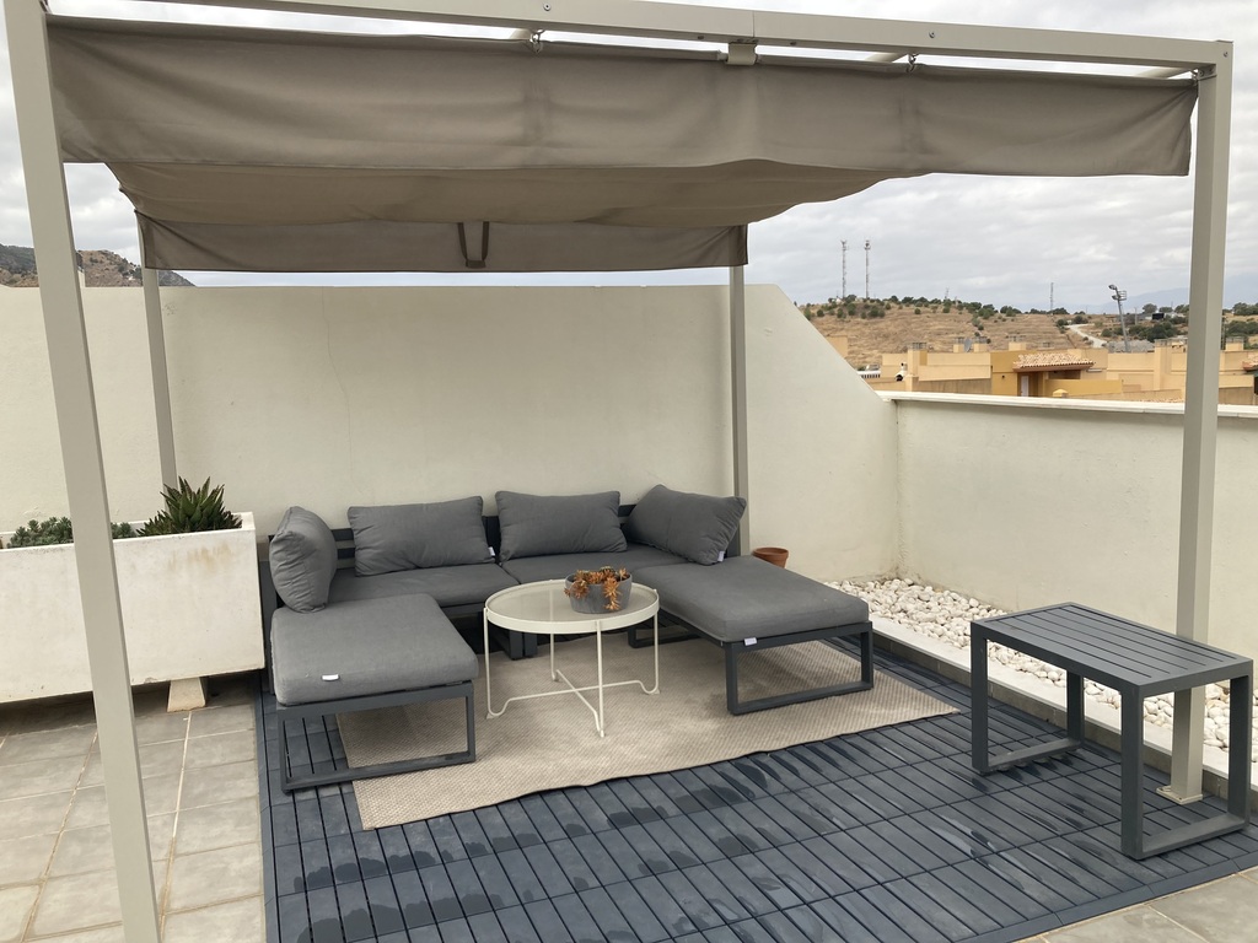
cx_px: 629
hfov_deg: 63.4
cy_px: 472
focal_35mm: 28
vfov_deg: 49.7
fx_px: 1018
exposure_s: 1/1567
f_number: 1.8
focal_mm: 3.99
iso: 20
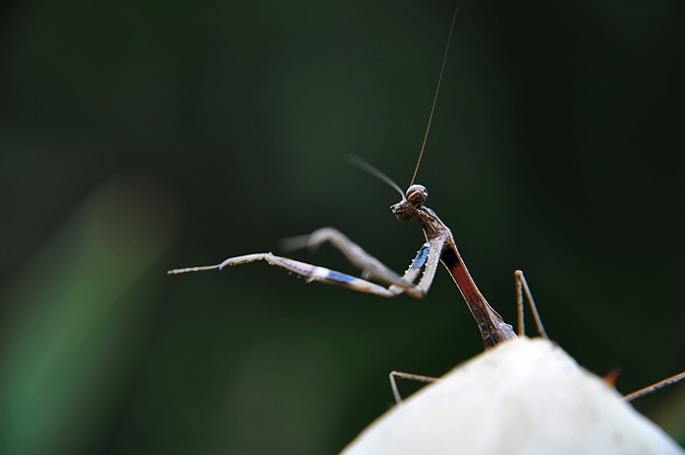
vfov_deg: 10.7
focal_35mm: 128
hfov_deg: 16.1
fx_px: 2423
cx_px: 342
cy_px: 228
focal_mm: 85
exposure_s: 1/160
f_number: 5.6
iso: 200
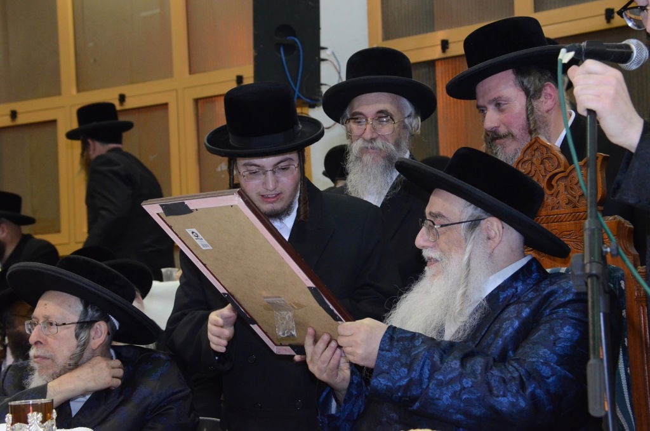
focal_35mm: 84
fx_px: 1513
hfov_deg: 24.2
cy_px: 216
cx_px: 325
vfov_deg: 16.2
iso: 2000
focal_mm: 56
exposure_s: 1/60
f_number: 5.3
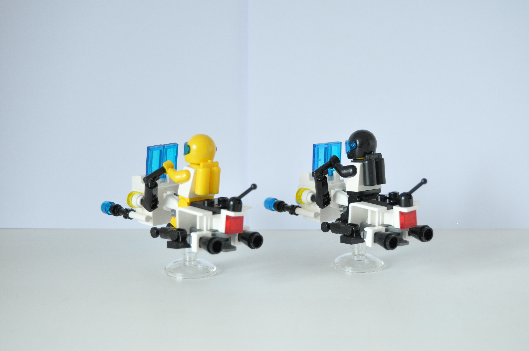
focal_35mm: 72
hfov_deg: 28.1
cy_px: 176
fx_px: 1057
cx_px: 264
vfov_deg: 18.9
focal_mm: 48
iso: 800
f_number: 5.3
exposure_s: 1/2.5
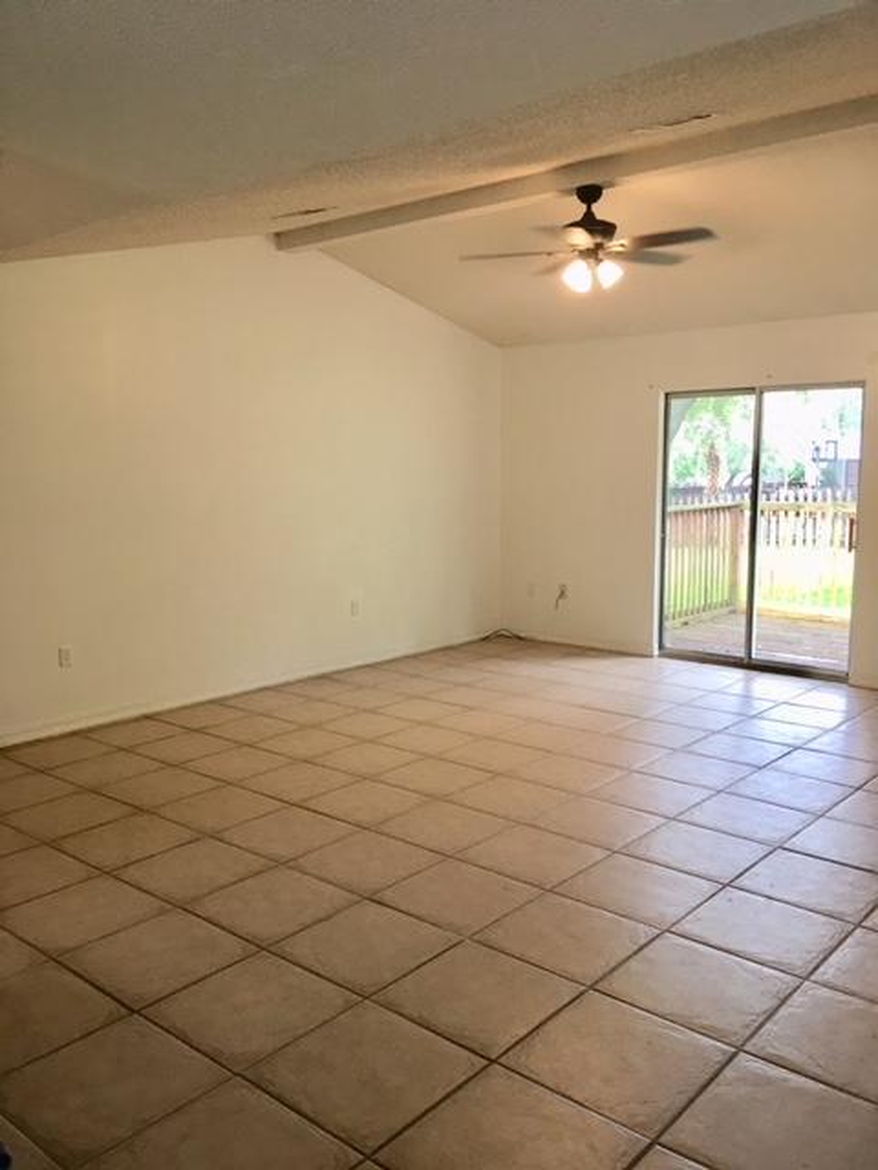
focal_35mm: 29
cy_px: 585
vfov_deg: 61.7
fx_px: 981
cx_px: 439
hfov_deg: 48.2
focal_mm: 4.15
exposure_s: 1/15
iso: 25
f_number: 2.2
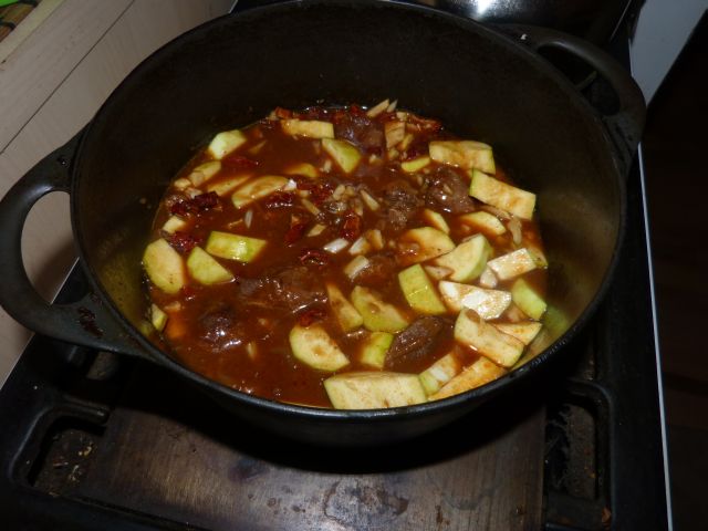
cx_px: 354
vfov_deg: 54.9
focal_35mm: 25
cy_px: 266
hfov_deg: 69.4
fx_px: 511
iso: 100
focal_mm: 4.5
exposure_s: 1/60
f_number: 2.8
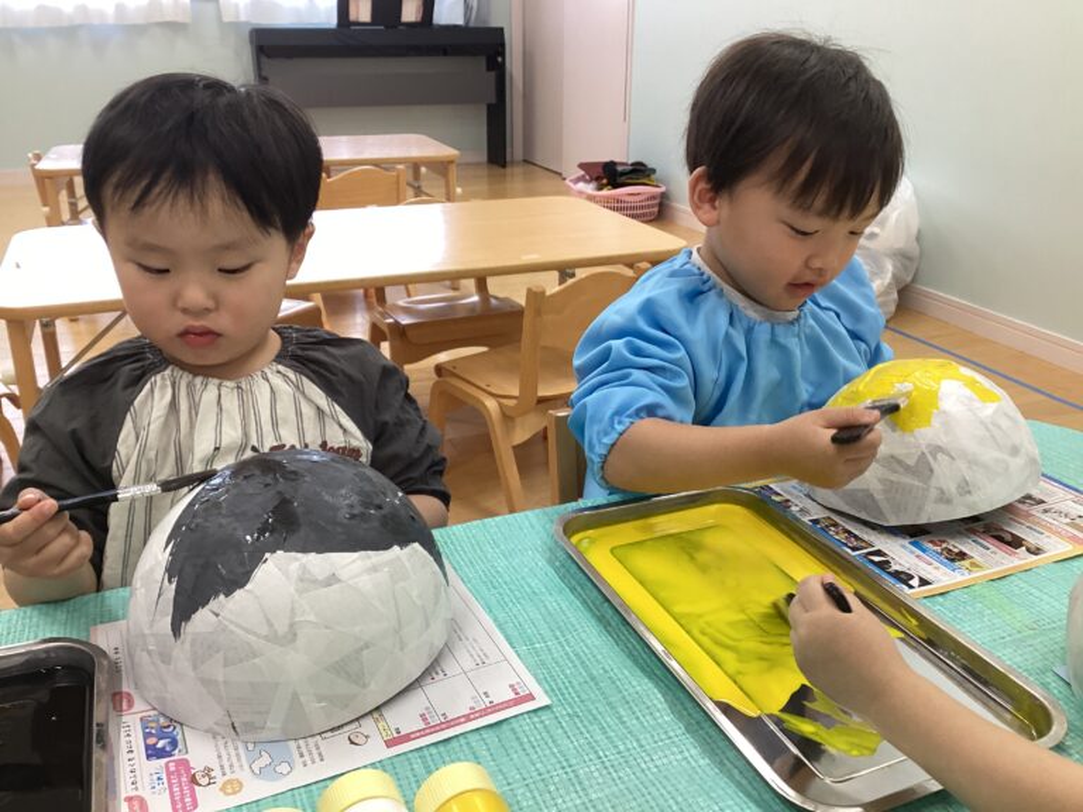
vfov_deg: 45.4
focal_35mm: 31
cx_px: 542
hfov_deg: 58.4
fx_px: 970
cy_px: 406
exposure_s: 1/60
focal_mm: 3.3
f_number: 2.4
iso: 125
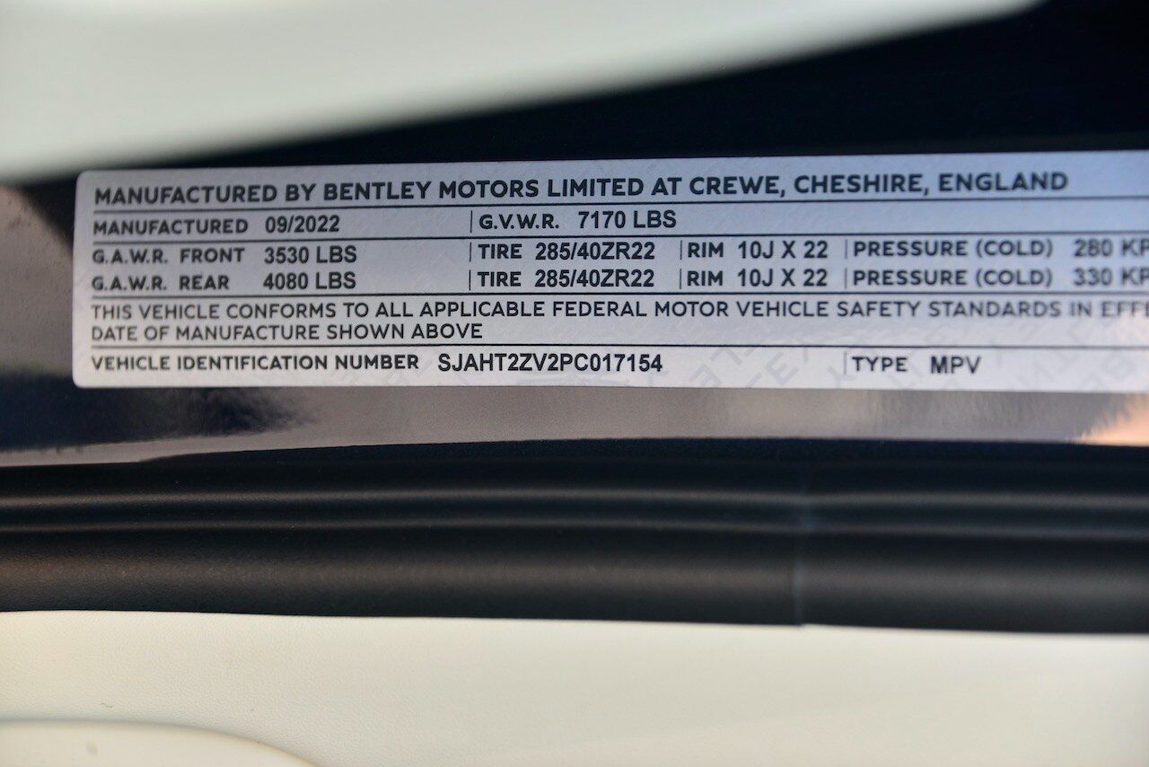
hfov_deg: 16.4
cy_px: 384
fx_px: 3990
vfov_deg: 11.0
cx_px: 574
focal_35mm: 125
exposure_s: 1/25
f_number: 5.6
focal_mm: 125
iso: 500
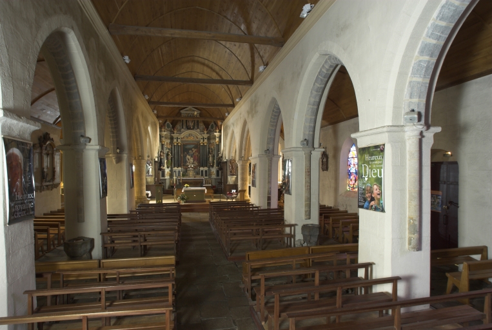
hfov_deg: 81.1
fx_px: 288
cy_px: 165
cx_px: 246
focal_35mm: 21
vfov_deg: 59.7
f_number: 11
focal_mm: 14
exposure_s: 2.5
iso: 200
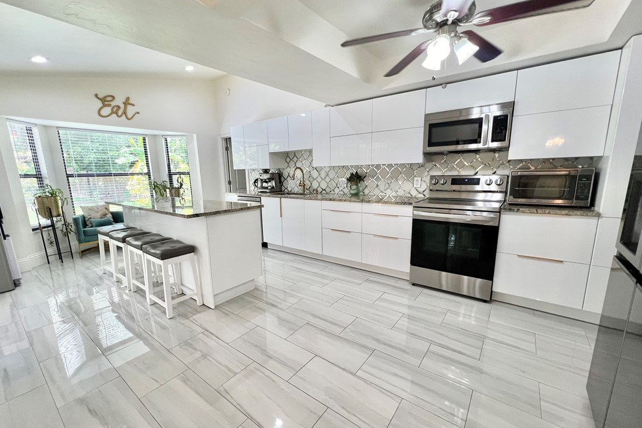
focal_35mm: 14
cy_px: 223
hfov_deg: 104.3
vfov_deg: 81.1
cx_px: 315
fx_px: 250
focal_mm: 1.57
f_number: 1.8
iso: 125
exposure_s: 1/120
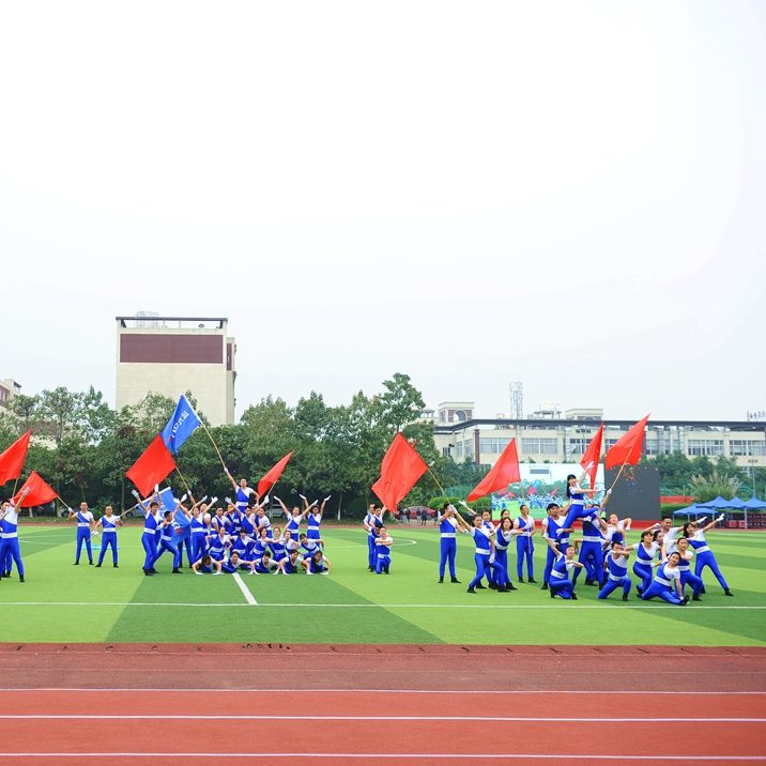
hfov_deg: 40.1
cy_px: 382
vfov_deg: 40.9
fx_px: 1026
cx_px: 219
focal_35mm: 41
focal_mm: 32
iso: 200
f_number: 5
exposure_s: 1/160
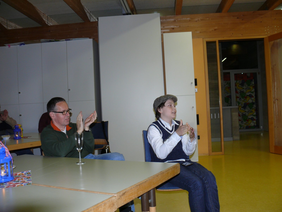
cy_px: 106
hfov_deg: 52.6
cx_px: 141
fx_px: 285
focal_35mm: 35
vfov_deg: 40.7
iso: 100
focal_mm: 7.4
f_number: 2.8
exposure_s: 1/30
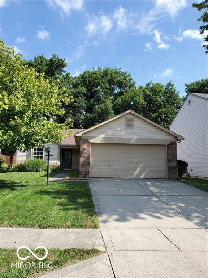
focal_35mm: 26
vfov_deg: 67.3
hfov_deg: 53.1
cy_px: 139
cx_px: 104
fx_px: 208
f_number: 2.4
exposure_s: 1/942
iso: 50
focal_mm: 4.3
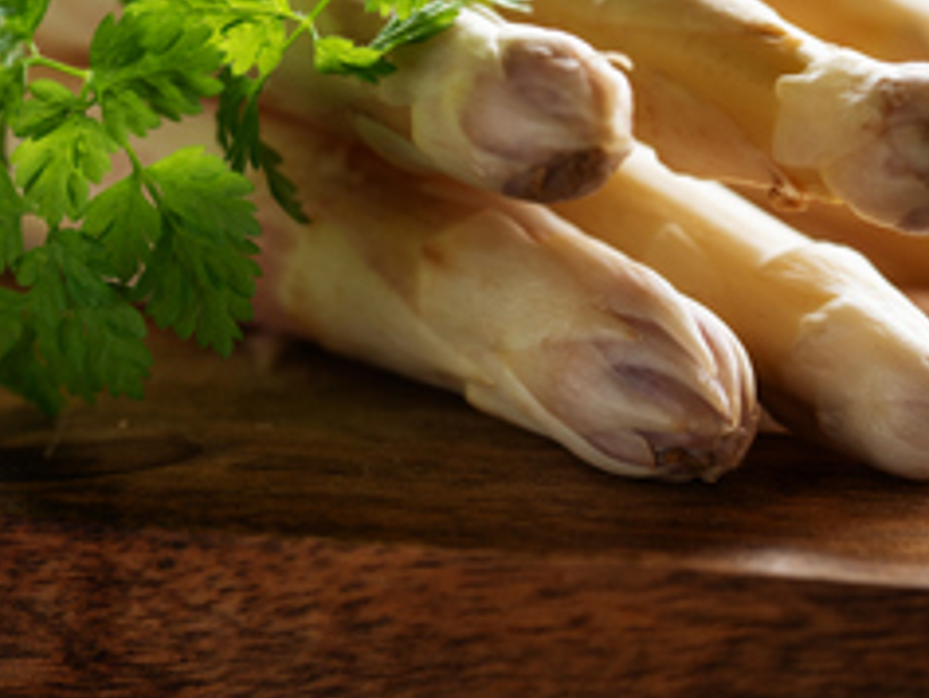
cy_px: -25
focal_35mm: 147
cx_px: 310
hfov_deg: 13.4
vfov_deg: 10.0
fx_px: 3947
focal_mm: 50
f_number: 2.8
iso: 100
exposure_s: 1/200
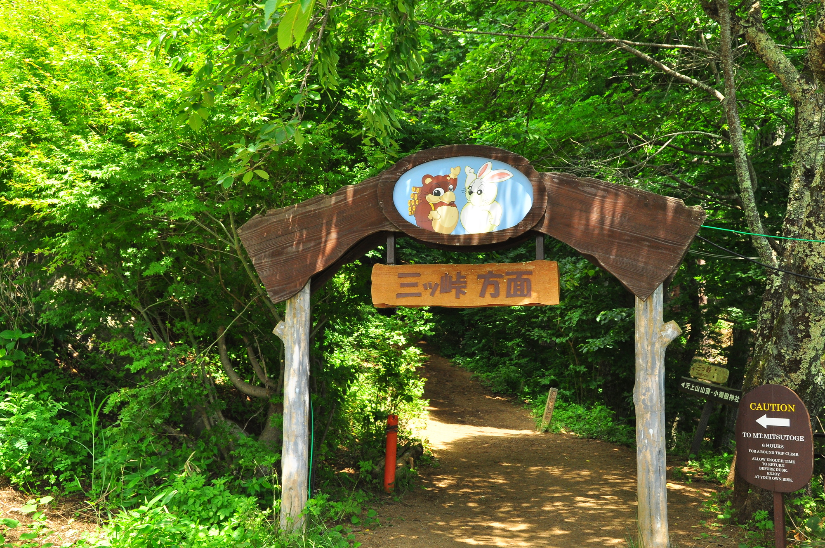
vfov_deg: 30.8
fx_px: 996
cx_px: 412
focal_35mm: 44
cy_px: 274
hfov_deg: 45.0
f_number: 9
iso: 400
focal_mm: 29
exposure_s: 1/125
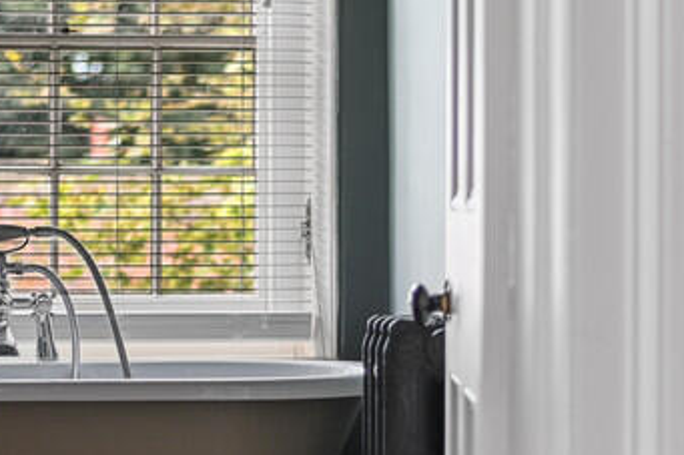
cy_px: 282
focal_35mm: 150
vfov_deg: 9.1
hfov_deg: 13.7
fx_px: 2848
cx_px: 387
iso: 400
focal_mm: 50
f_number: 1.8
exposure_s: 1/20
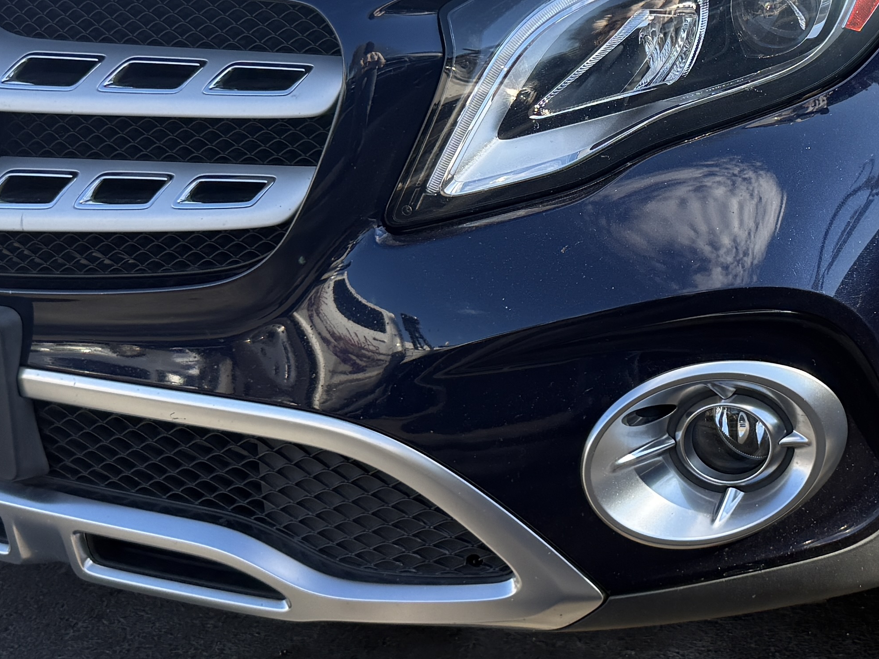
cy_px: 98
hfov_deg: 27.6
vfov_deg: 21.0
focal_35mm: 69
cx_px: 701
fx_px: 1752
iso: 100
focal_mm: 6.76
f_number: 1.78
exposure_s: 1/1271
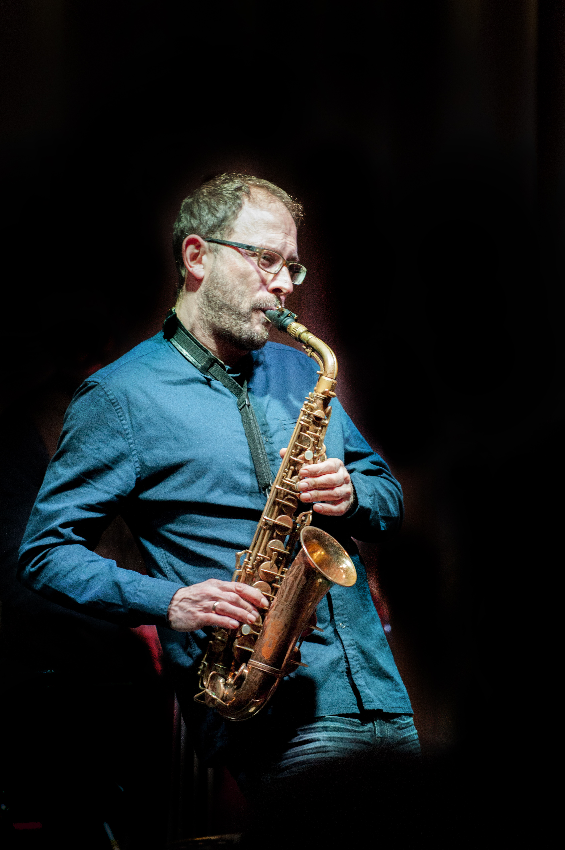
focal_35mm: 200
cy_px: 425
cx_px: 282
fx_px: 4714
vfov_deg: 10.3
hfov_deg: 6.9
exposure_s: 1/125
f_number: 2.8
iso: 4500
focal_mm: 200
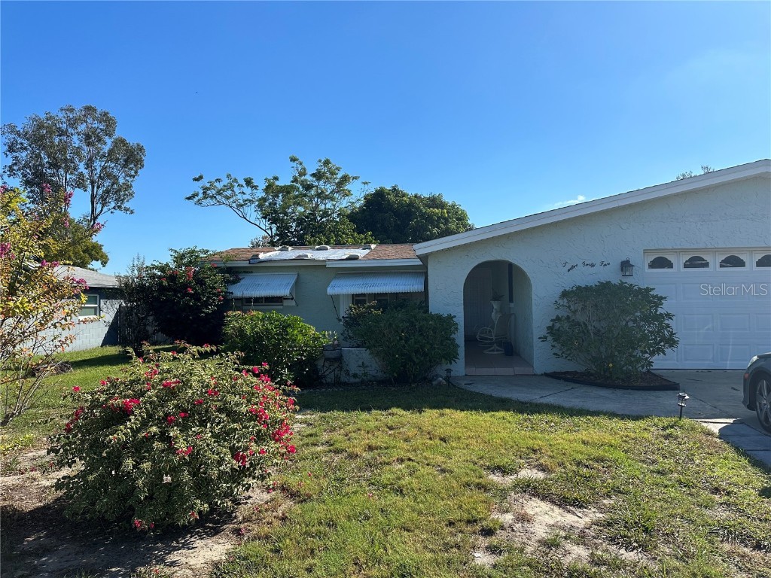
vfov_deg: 56.8
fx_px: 535
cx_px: 386
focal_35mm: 24
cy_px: 289
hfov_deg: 71.6
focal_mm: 6.86
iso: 80
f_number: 1.78
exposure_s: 1/5000
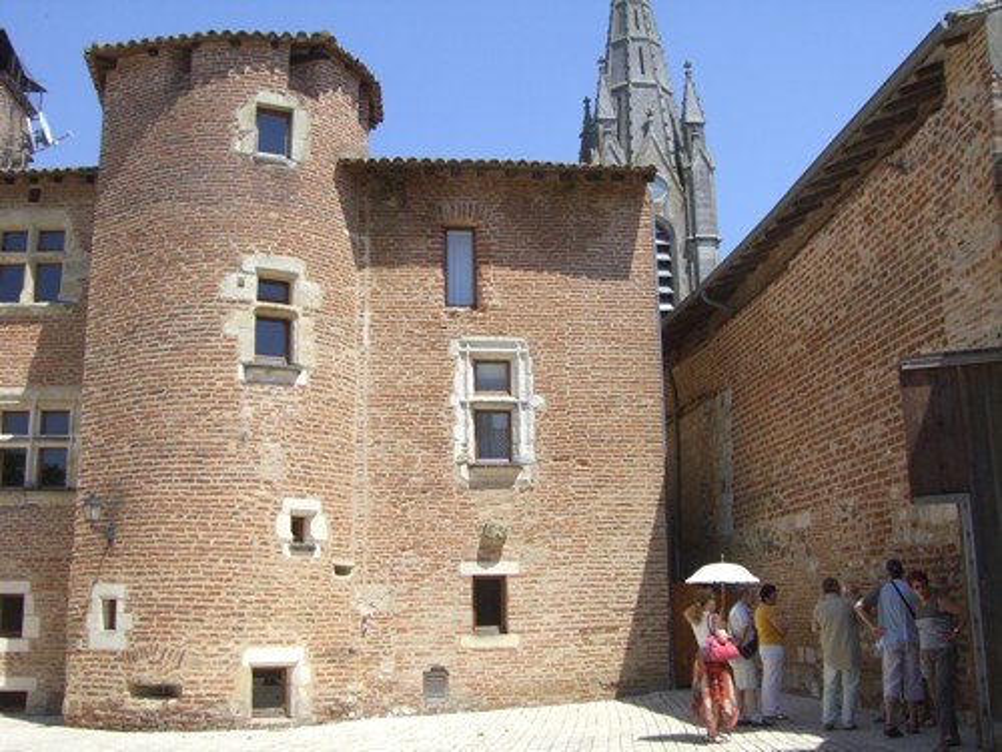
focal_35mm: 38
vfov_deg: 37.7
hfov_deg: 49.0
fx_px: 1100
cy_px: 376
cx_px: 501
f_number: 4.3
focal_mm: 6.2
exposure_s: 1/500
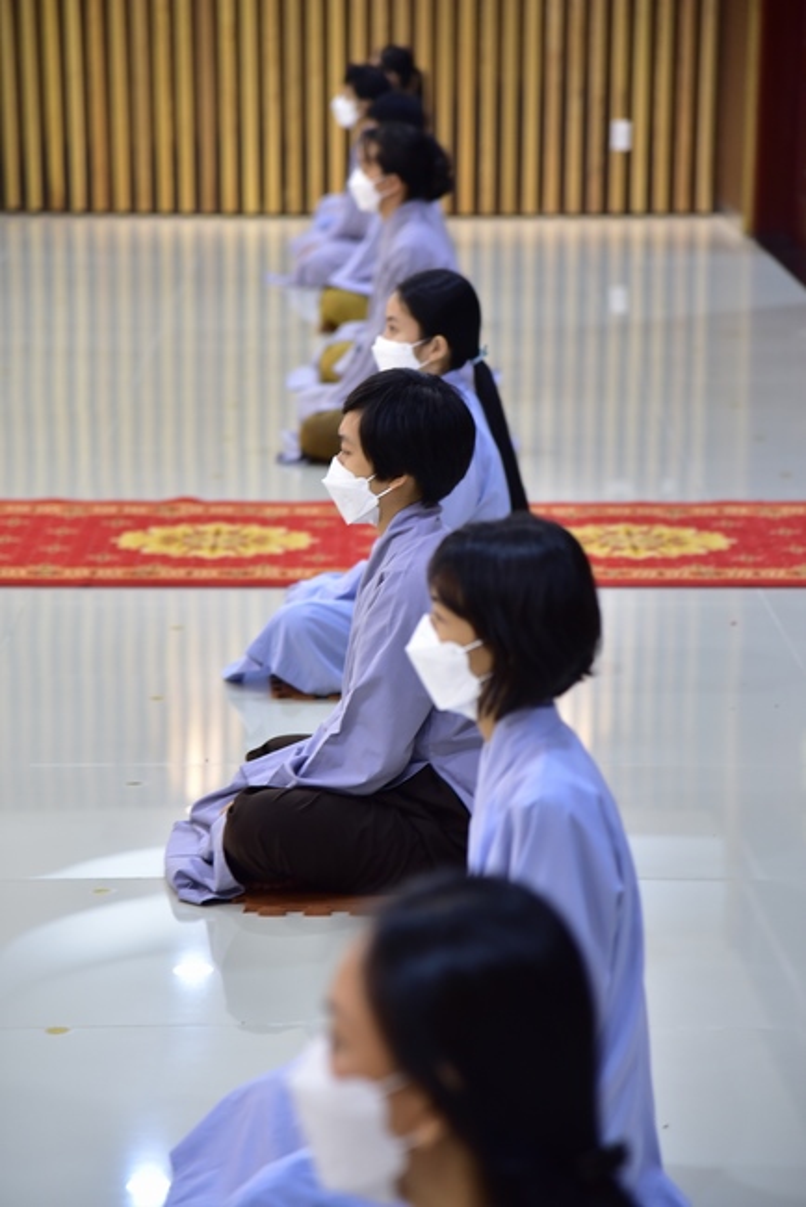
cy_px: 604
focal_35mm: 120
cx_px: 403
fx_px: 4025
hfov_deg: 11.4
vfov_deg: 17.1
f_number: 4
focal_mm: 120
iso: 1250
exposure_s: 1/30
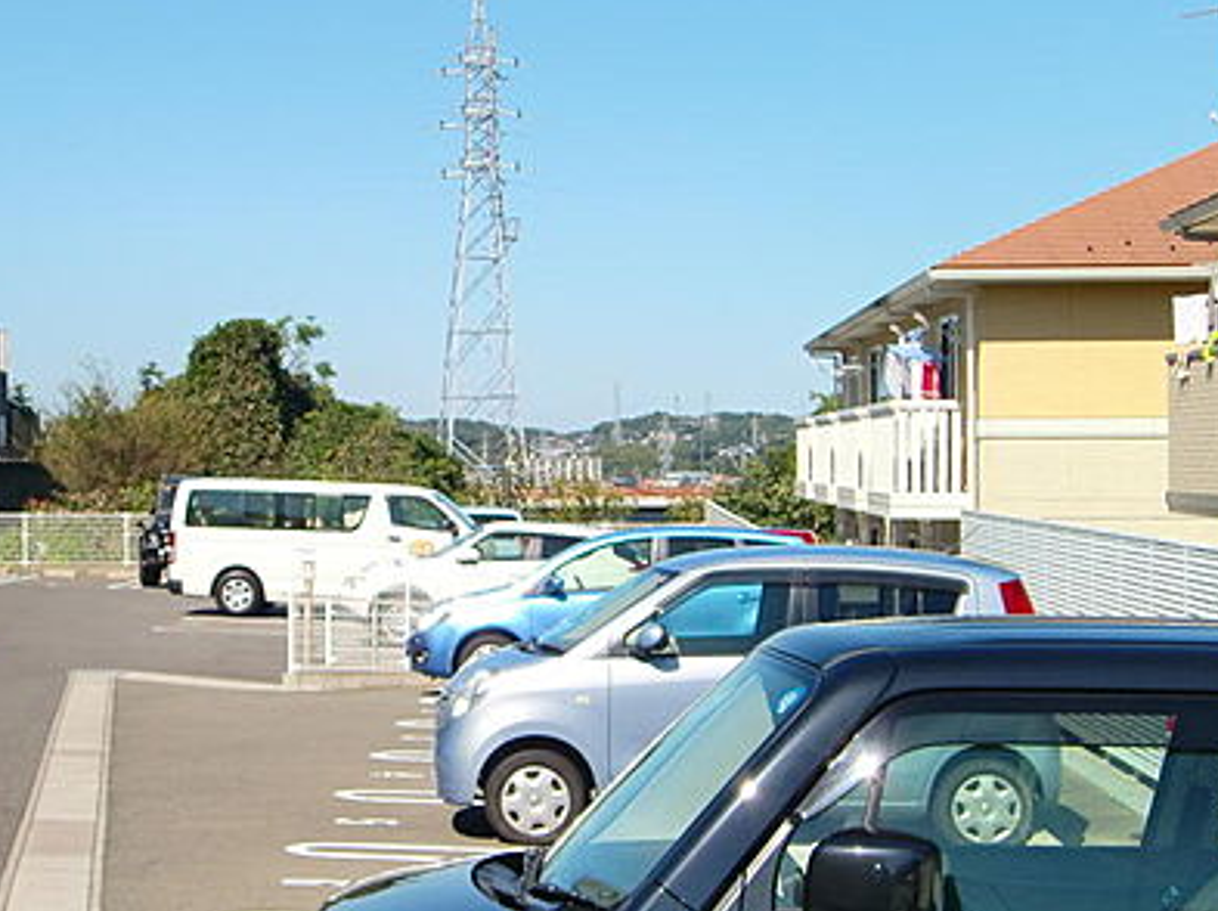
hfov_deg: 25.7
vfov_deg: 19.6
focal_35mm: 75
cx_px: 316
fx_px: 2637
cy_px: 514
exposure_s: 1/1000
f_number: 3.3
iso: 64
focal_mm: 8.2
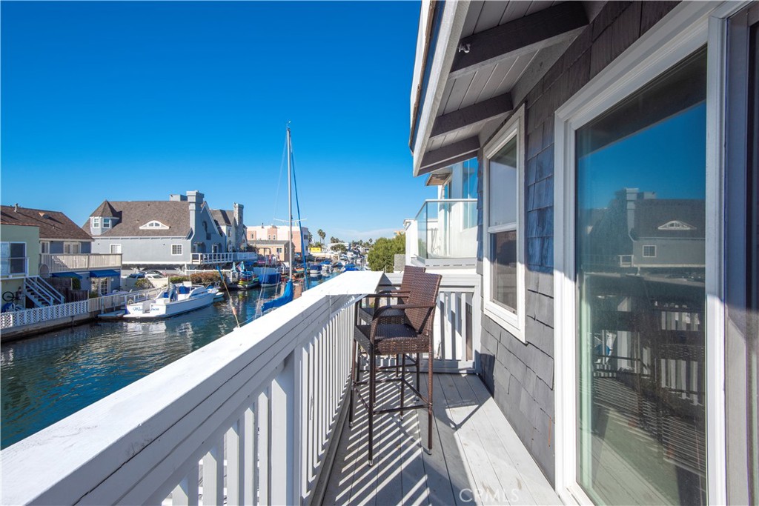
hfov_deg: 96.7
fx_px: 337
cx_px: 380
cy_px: 253
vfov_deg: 73.8
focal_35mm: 16
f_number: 20
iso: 100
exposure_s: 1/80
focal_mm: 16
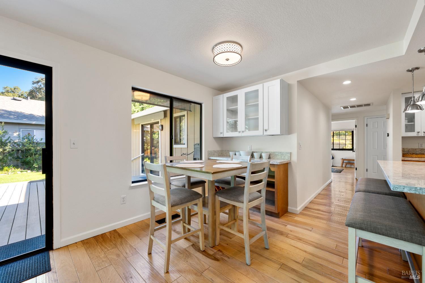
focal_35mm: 14
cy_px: 142
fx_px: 165
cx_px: 212
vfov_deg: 81.1
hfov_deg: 104.3
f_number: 9
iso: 250
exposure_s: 1/3
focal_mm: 14
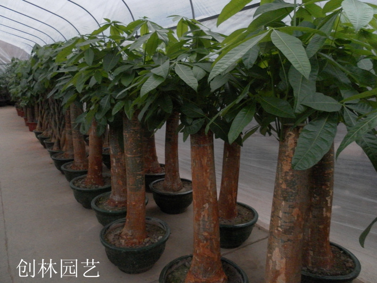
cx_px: 188
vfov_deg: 49.7
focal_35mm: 28
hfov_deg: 63.4
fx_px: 305
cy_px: 142
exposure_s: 1/8
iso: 400
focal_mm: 4.9
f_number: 3.2
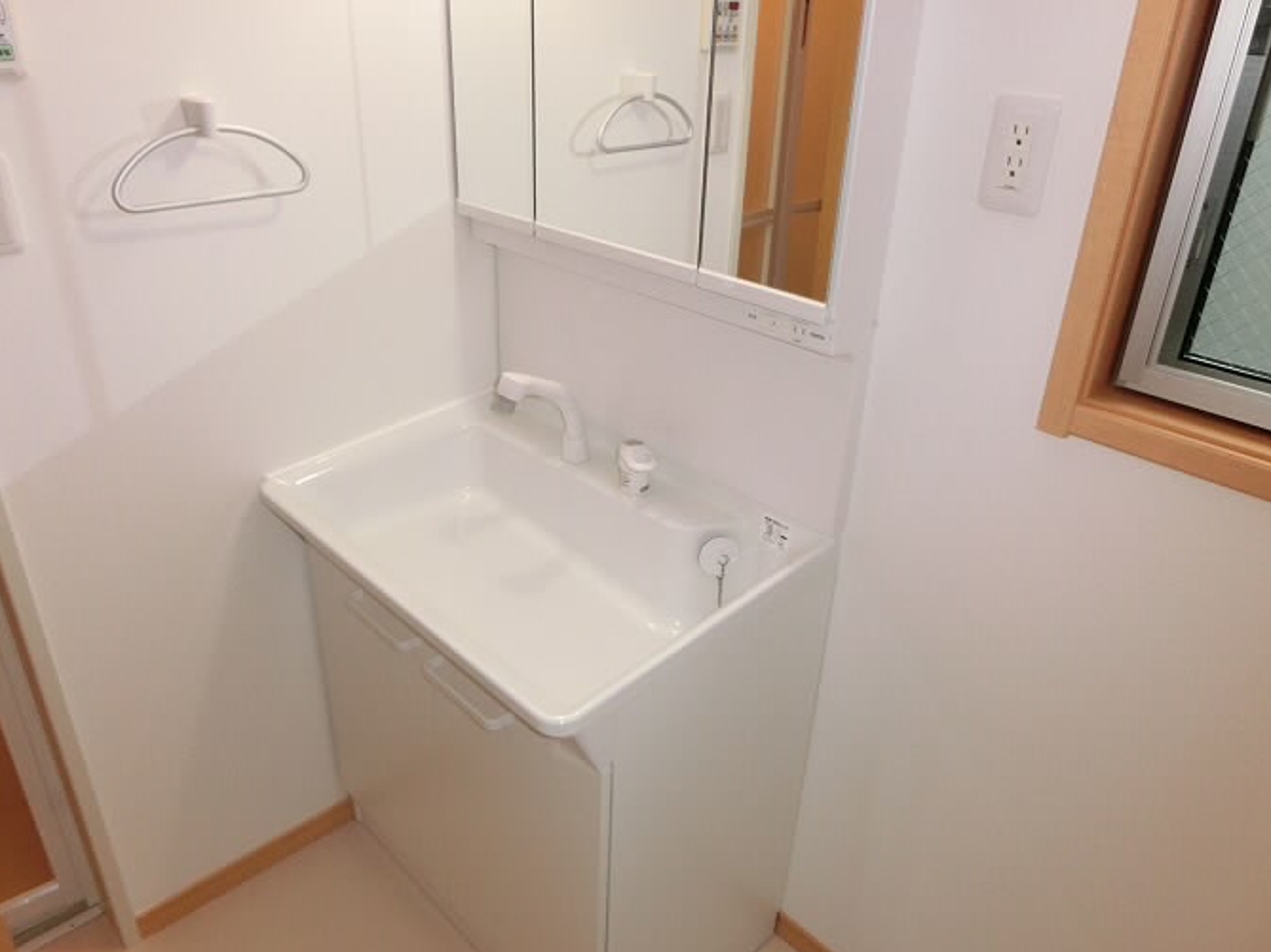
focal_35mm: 26
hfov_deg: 67.3
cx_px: 626
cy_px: 470
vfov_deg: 53.0
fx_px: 954
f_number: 3
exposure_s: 1/125
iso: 320
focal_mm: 4.24
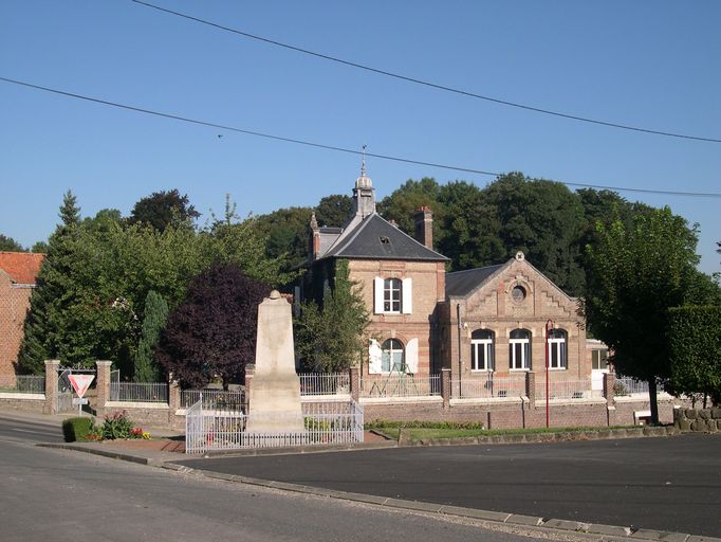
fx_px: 792
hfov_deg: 49.0
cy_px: 271
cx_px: 360
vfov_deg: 37.7
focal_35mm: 38
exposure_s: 1/199
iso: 100
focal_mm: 8
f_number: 7.6
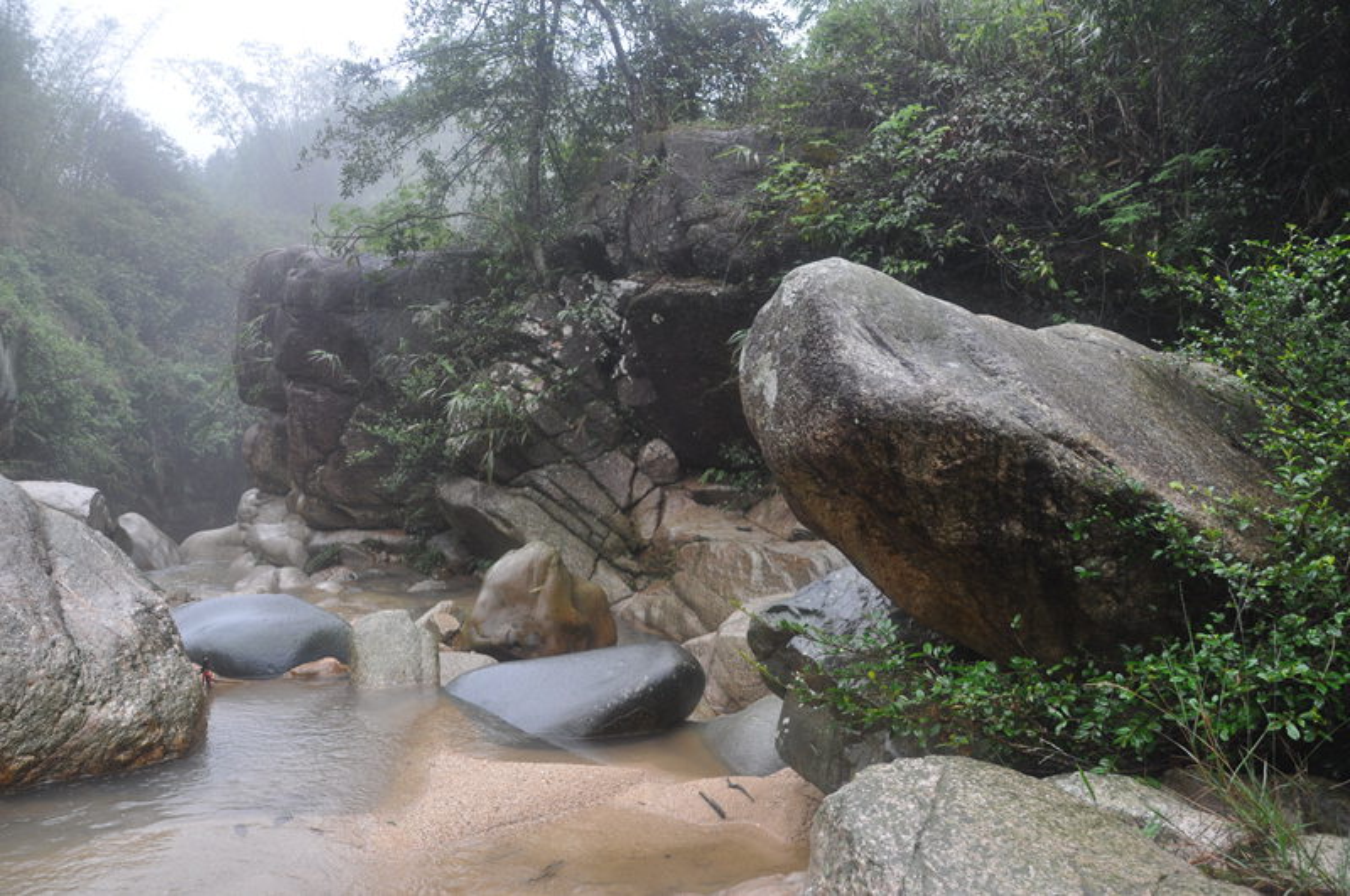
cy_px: 448
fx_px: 1011
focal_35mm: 27
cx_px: 675
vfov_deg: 47.8
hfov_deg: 67.5
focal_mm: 18
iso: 400
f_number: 5
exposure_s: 1/100
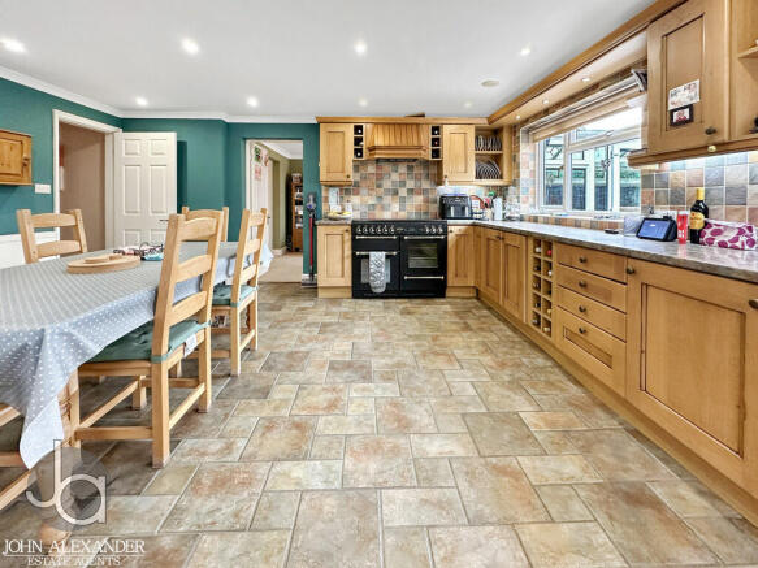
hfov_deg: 102.1
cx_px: 379
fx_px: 307
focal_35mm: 14
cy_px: 284
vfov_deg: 85.7
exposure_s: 1/100
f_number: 2.2
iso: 250
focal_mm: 2.22
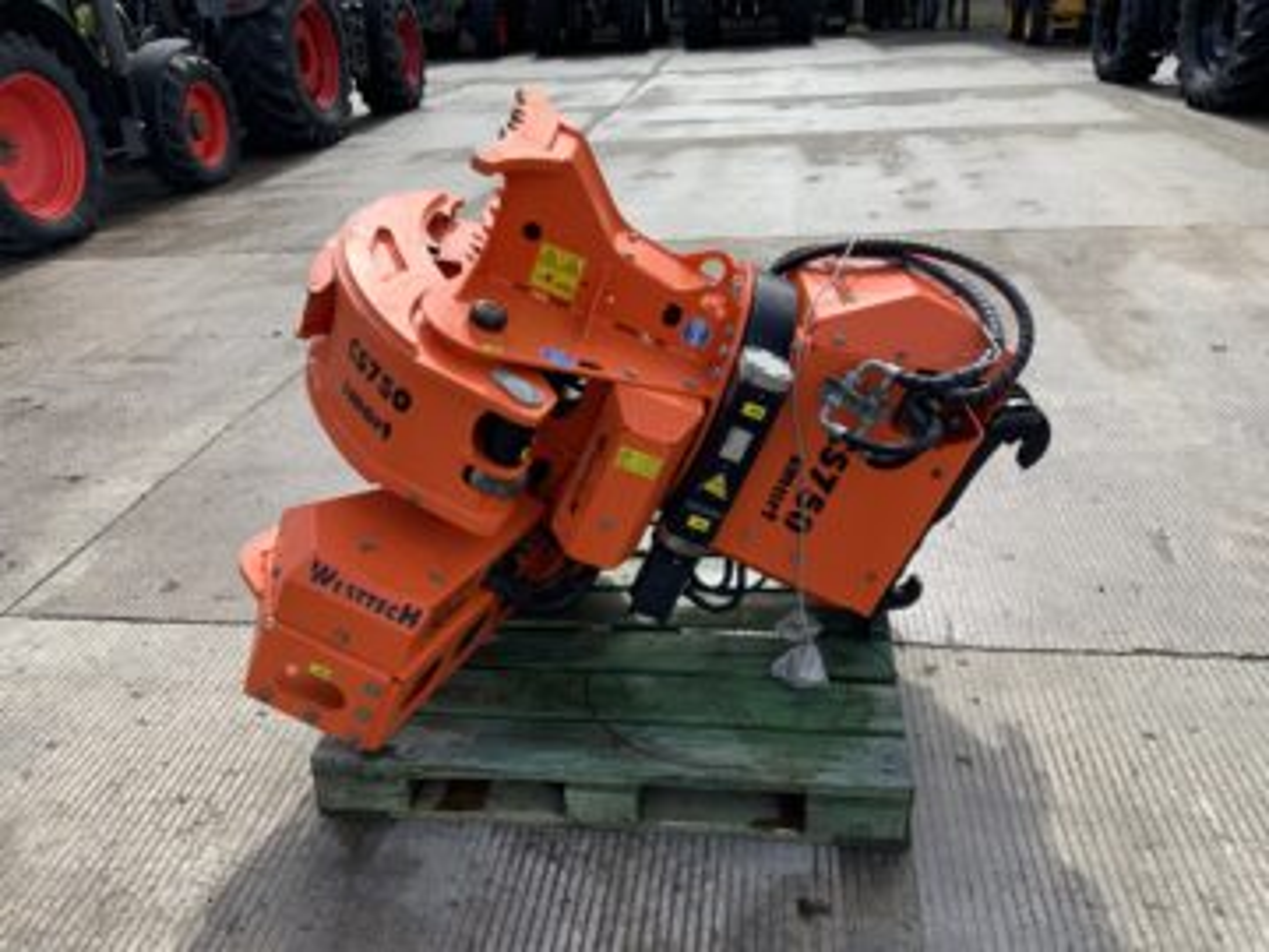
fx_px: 1063
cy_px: 476
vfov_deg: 48.2
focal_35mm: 29
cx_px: 634
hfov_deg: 61.7
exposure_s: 1/1015
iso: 16
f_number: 1.8
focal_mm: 3
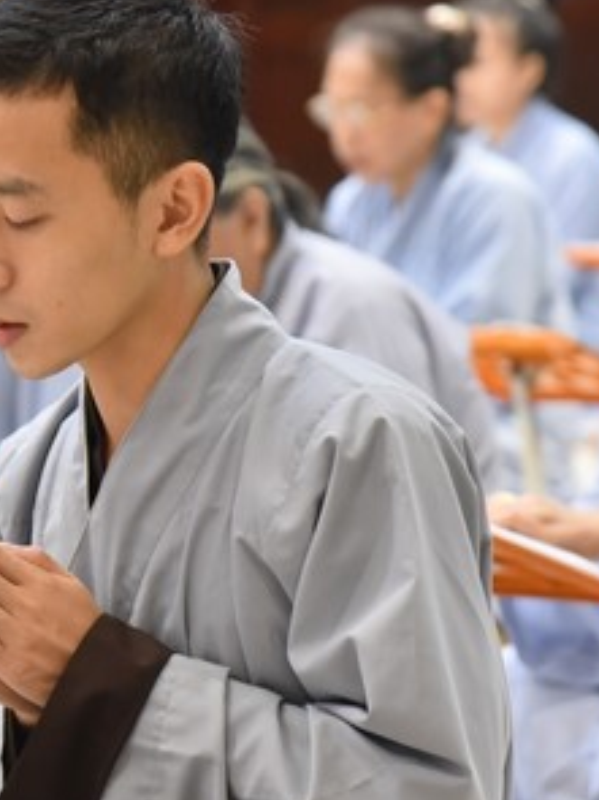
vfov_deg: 8.5
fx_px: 5380
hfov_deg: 6.3
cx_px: -49
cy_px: 382
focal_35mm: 233
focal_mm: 110
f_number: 5
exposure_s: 1/80
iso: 3200
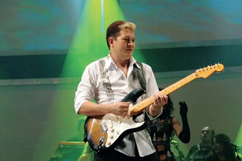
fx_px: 1129
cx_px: 121
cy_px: 80
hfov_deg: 12.2
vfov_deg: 8.2
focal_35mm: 168
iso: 160
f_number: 13
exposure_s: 1/160
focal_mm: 112
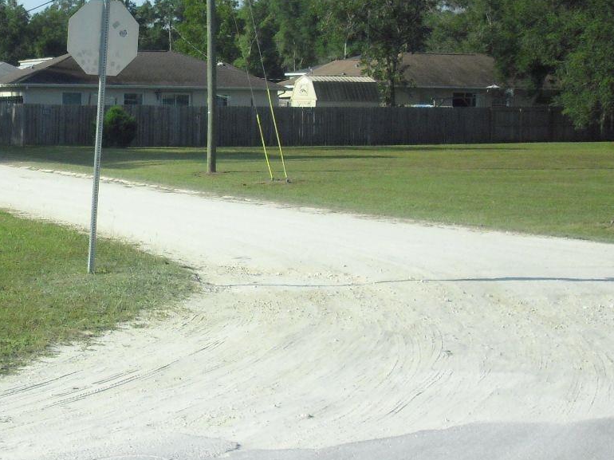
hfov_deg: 24.3
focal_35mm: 79
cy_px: 152
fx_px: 1401
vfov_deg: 18.6
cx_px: 123
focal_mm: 6.2
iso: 100
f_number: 8
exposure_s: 1/250
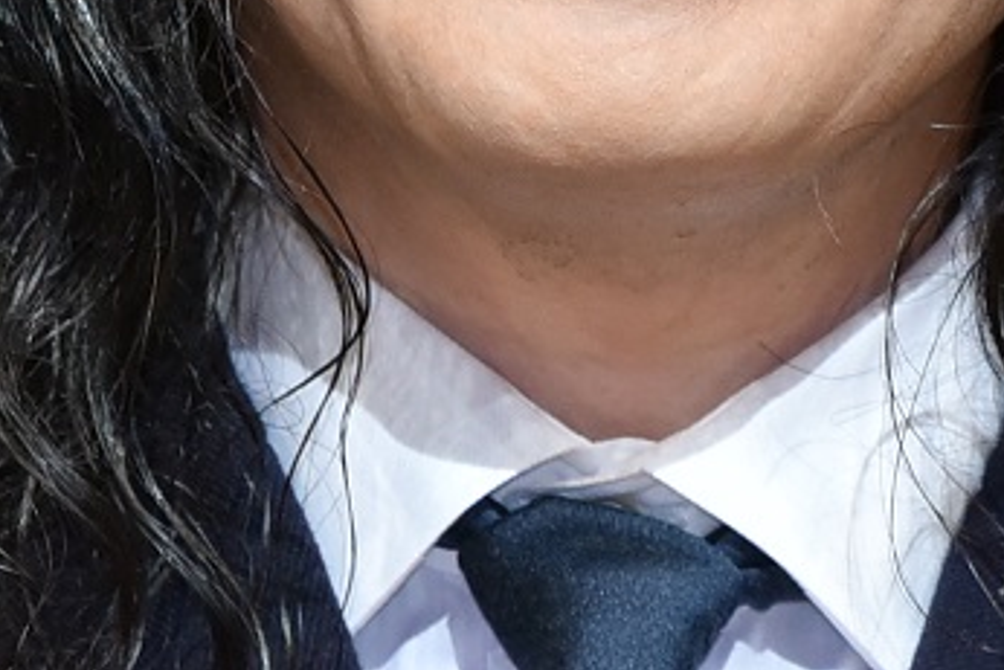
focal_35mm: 1597
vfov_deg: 0.9
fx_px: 44555
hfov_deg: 1.3
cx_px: 531
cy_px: 252
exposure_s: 1/320
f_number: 5.6
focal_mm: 300
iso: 1600
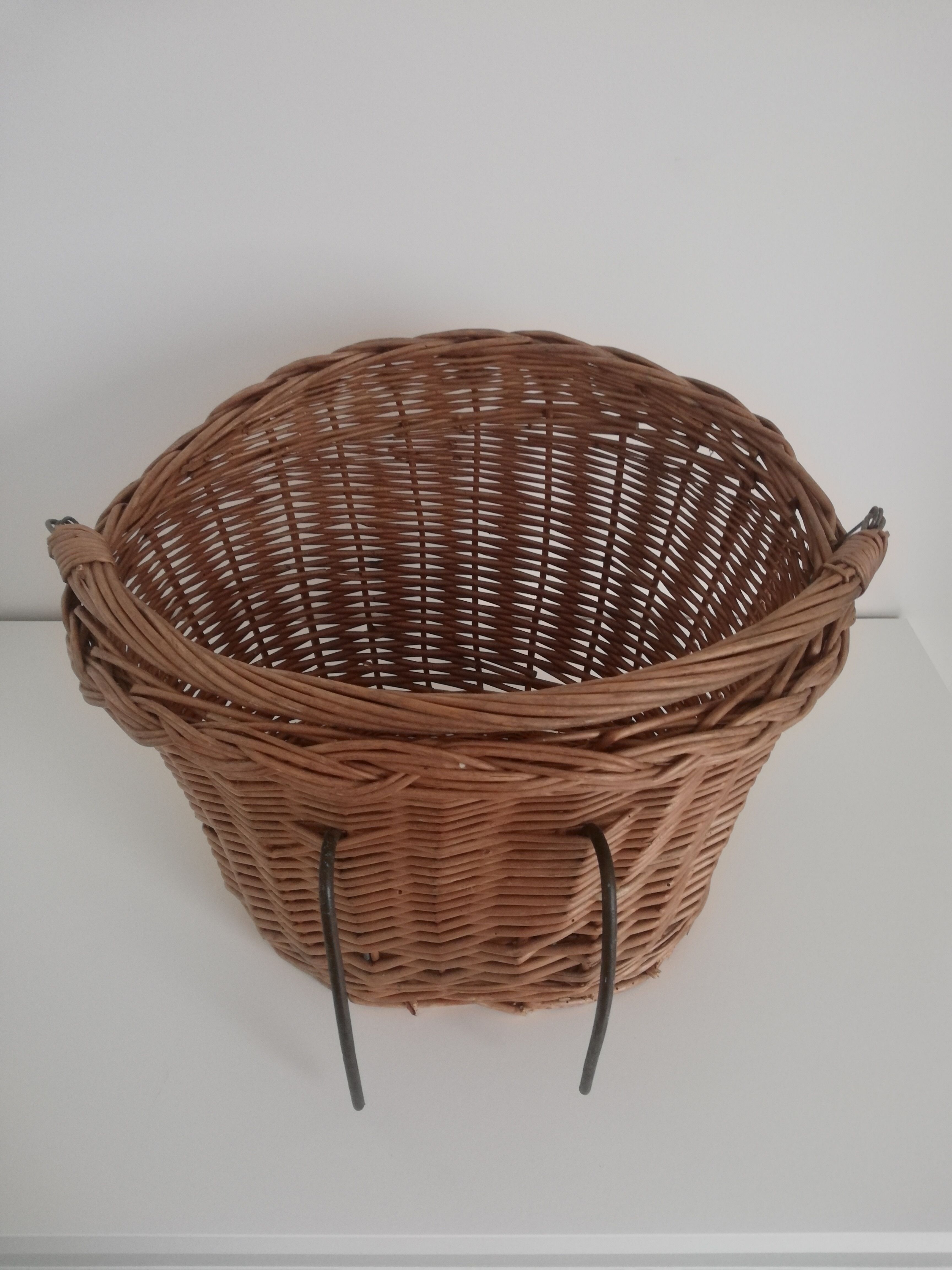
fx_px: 953
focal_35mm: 26
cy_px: 635
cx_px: 476
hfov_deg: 53.1
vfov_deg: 67.3
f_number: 2.2
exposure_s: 1/25
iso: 500
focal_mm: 3.81
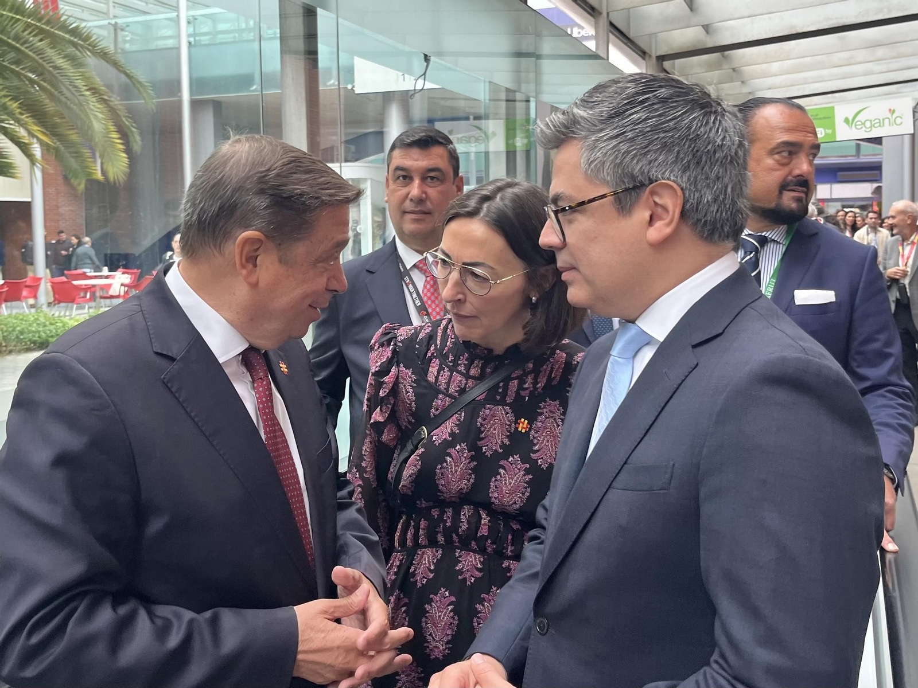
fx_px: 690
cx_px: 459
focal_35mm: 26
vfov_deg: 53.1
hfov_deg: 67.3
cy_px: 344
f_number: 1.6
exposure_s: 1/122
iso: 80
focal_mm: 5.1
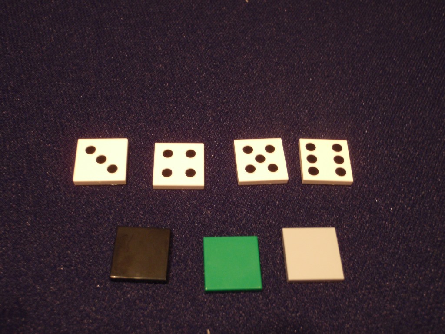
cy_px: 167
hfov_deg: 51.4
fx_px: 463
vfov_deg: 39.7
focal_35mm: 36
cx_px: 222
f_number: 4.1
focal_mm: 6.53
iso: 200
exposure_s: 1/5
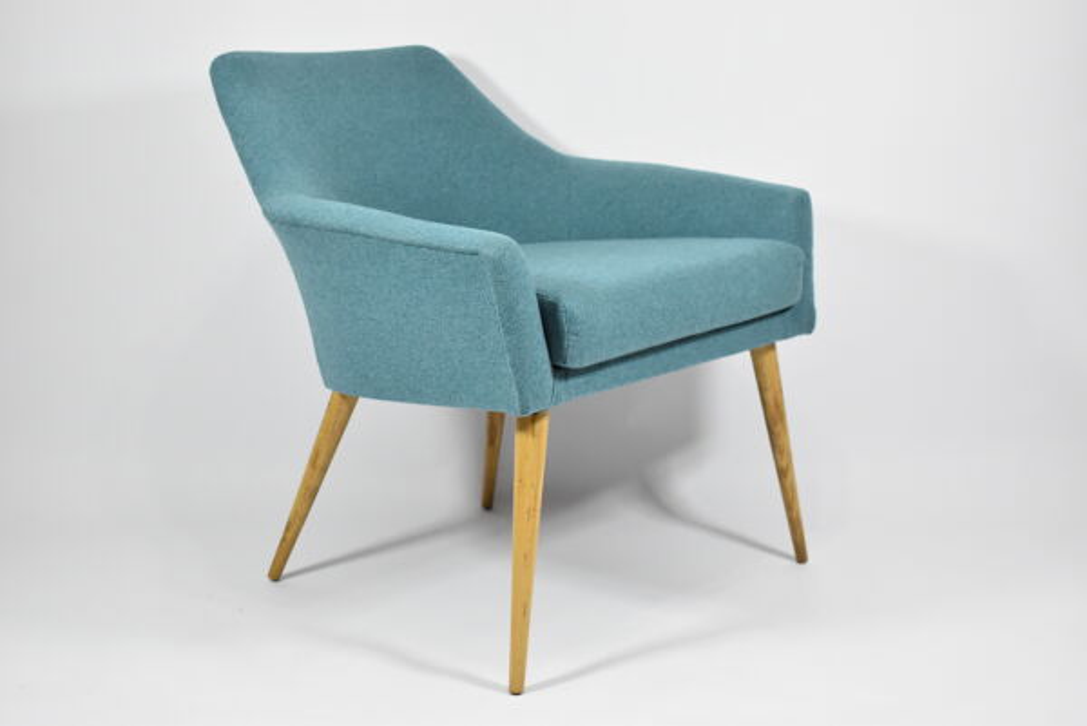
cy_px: 363
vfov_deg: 23.8
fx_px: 1722
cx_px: 544
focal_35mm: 57
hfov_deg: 35.0
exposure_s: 1/125
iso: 1600
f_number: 4.8
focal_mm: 38
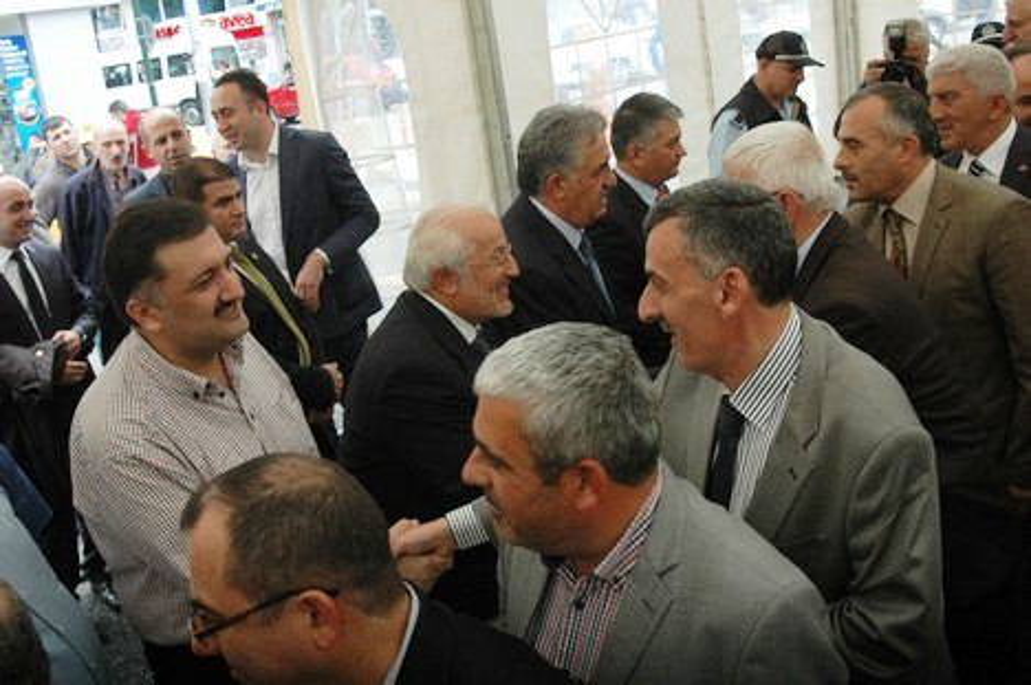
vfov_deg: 36.8
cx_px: 516
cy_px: 342
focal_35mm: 36
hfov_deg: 53.2
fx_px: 1030
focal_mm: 24
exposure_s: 1/160
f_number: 6.3
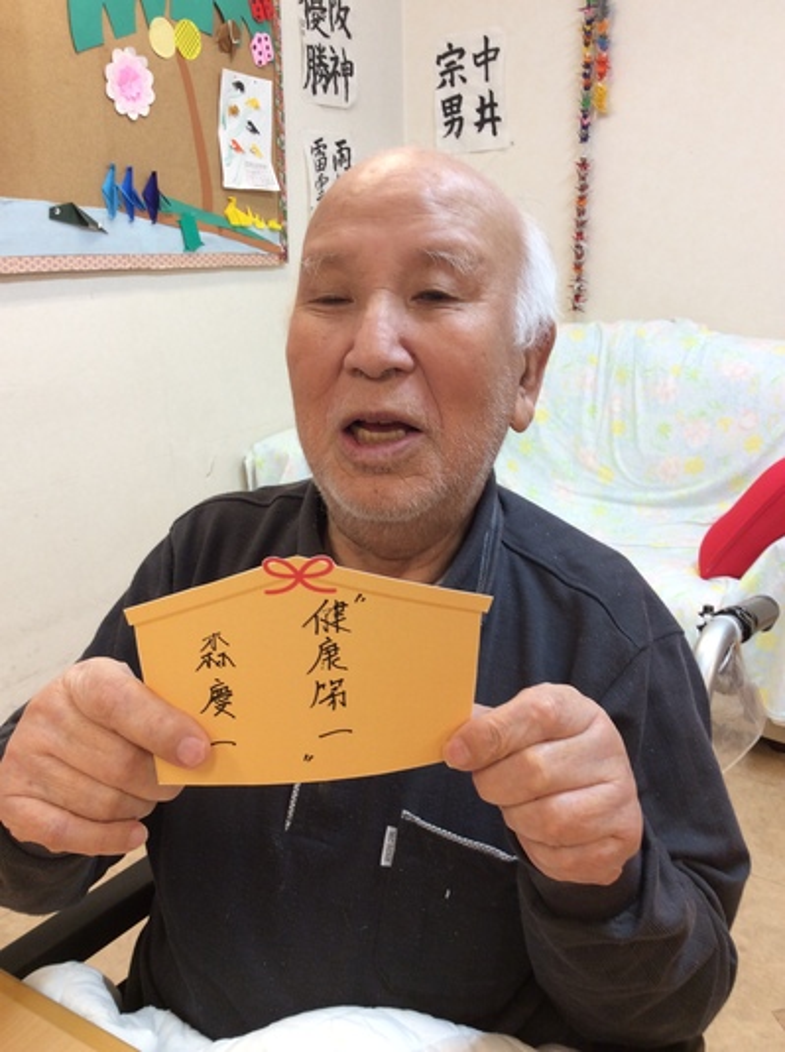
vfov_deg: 56.9
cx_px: 392
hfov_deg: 44.0
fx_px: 971
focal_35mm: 32
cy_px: 526
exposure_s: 1/30
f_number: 2.4
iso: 40
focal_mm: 3.3
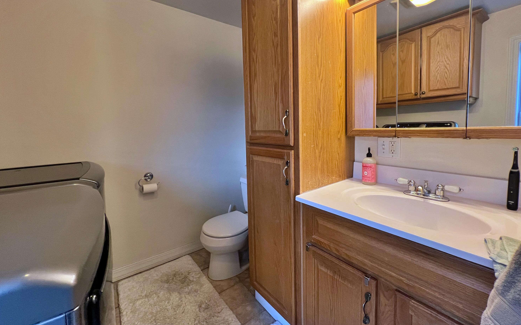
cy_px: 144
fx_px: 199
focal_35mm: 14
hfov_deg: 105.3
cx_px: 258
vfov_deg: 78.3
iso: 250
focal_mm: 1.57
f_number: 1.8
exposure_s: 1/60
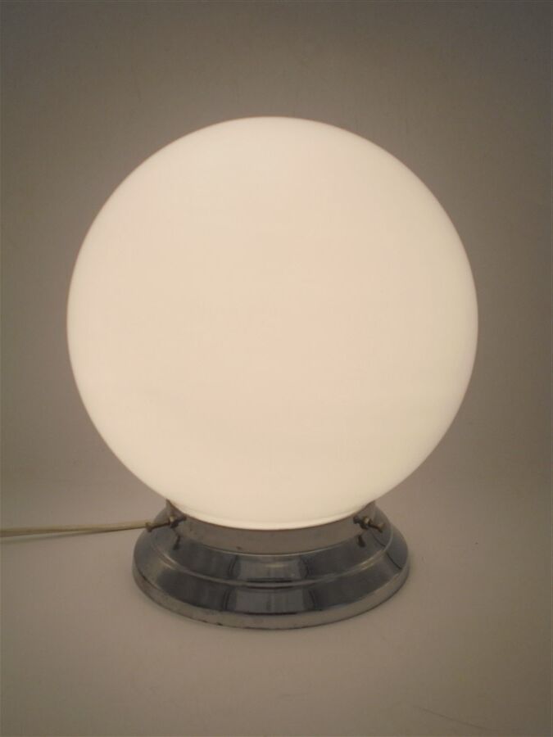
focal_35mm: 34
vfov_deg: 54.0
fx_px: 724
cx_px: 276
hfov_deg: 41.8
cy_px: 368
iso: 100
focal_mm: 6.1
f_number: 4
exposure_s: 1/400
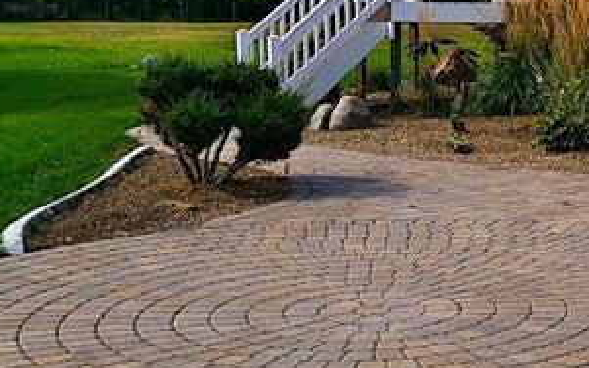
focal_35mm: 84
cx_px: 553
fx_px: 1348
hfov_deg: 23.8
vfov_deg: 15.4
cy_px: 49
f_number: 7.1
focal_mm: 14
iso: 200
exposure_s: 1/400
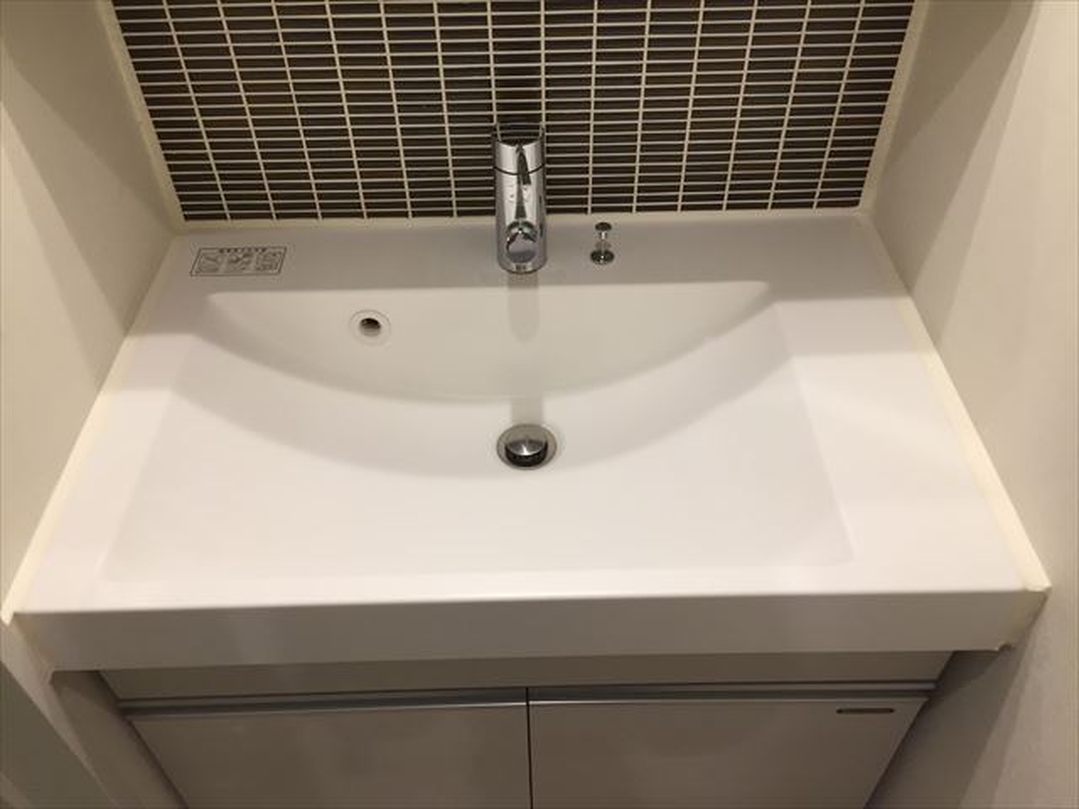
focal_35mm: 29
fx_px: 904
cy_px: 404
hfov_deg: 61.7
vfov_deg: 48.2
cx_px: 540
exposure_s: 1/30
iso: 40
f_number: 2.2
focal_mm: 4.15
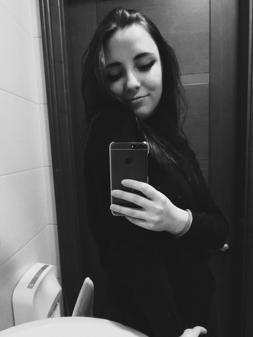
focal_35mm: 26
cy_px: 168
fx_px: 253
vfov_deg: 67.3
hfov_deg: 53.1
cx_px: 126
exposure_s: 1/33.3
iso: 250
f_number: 2.2
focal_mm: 3.46
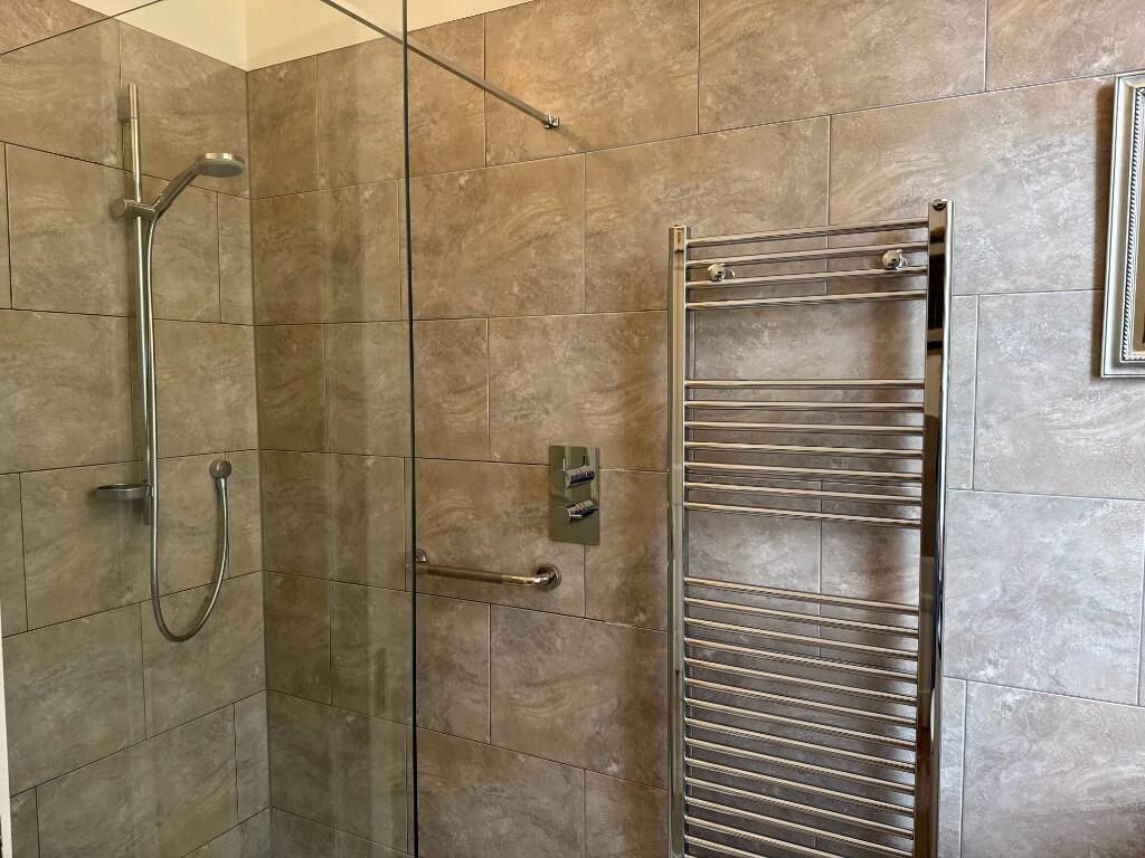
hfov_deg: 71.6
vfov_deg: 56.8
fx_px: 794
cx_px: 572
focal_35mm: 24
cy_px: 429
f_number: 1.78
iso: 125
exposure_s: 1/50
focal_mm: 6.76
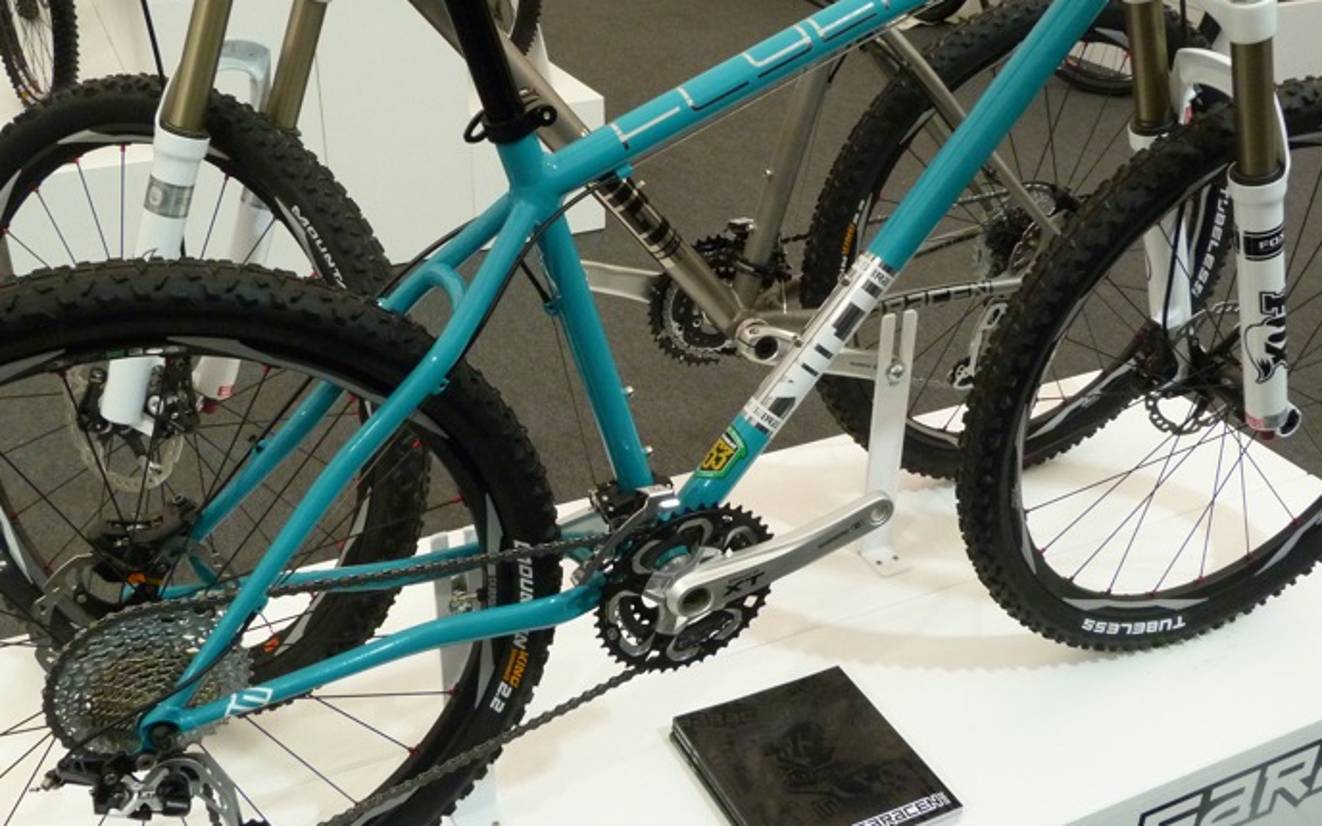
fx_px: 1333
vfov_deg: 34.4
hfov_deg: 52.7
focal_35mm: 37
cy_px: 350
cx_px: 624
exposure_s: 1/80
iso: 400
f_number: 4.5
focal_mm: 5.3
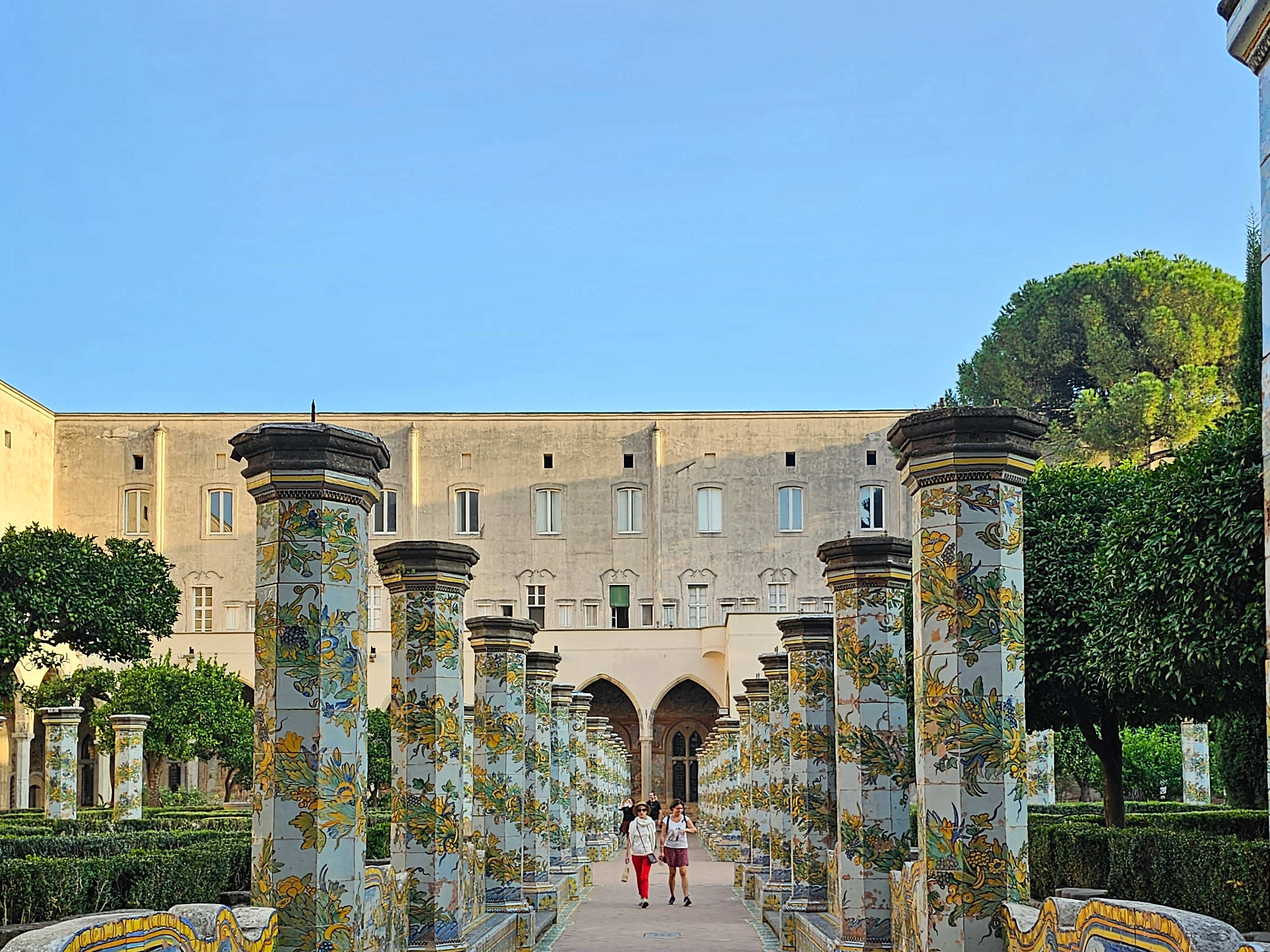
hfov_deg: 47.8
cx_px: 673
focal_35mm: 39
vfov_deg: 36.0
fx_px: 1431
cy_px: 708
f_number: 1.7
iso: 12
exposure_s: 1/180
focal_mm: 6.3
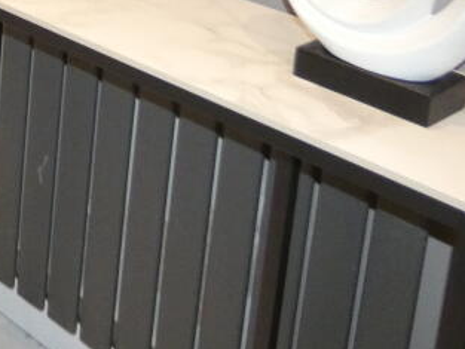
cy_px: -193
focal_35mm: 72
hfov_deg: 21.8
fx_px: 968
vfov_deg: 18.0
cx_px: -260
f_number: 2.9
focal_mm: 3.9
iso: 500
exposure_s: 1/60
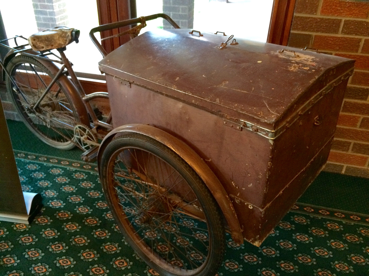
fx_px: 309
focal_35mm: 29
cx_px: 184
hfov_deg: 61.7
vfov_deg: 48.2
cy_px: 138
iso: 320
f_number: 2.2
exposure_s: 1/17
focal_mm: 4.15
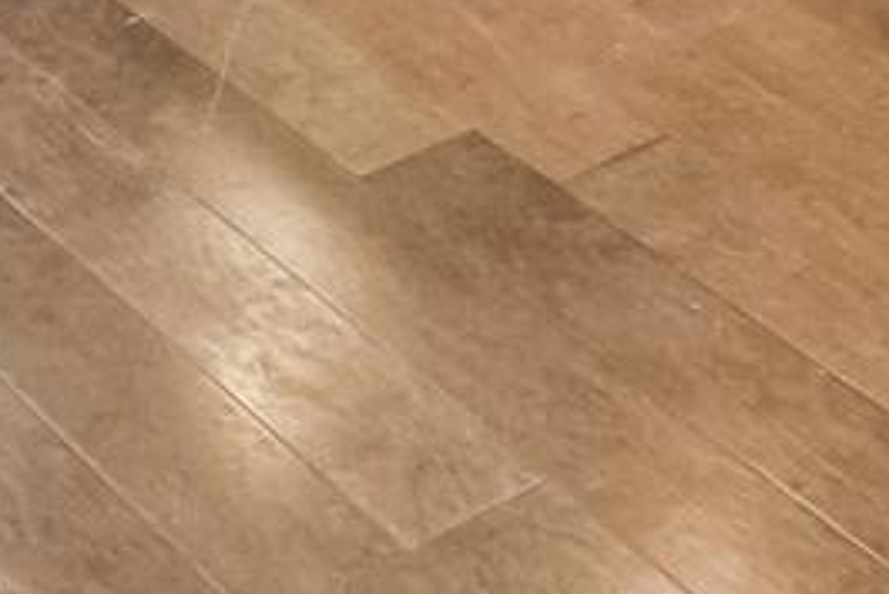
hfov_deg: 17.6
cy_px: -1455
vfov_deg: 8.6
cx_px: 439
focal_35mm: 116
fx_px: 2866
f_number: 8
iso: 125
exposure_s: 1/2.5
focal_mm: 10
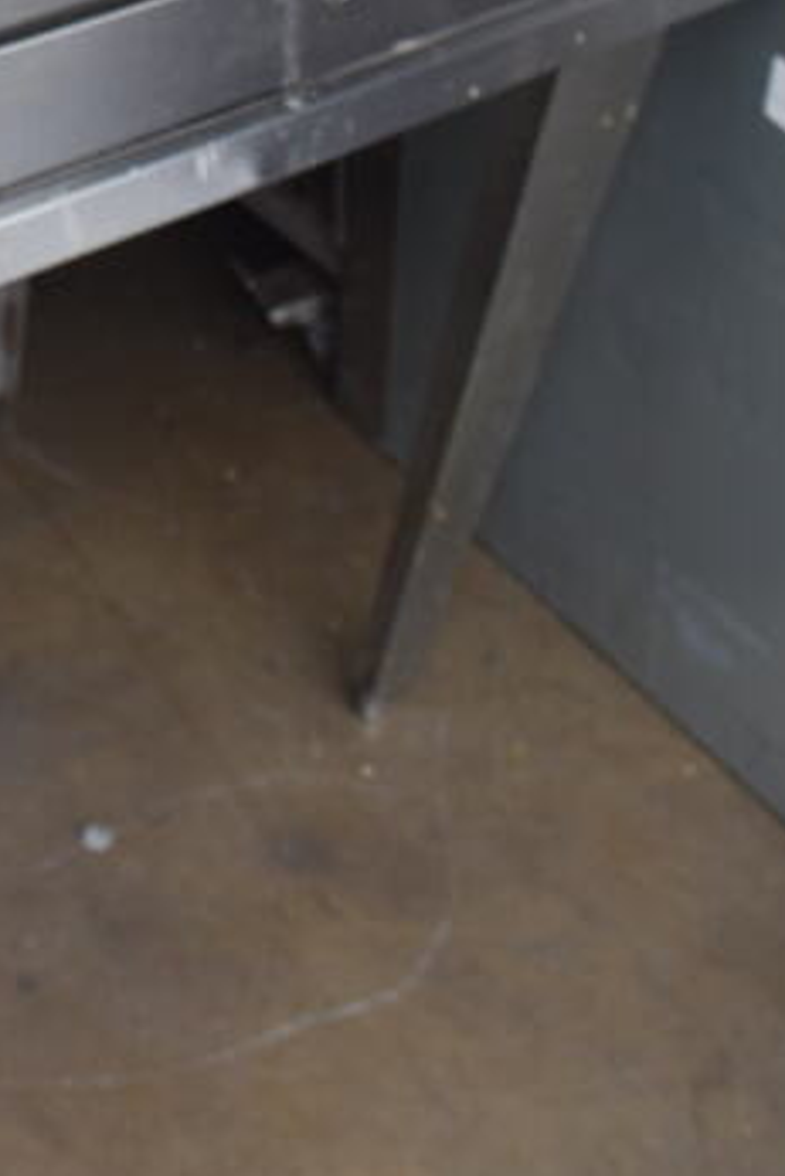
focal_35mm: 87
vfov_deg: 21.7
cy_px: -219
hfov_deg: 15.1
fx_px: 2843
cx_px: -197
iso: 220
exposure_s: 1/125
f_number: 5.6
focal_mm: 22
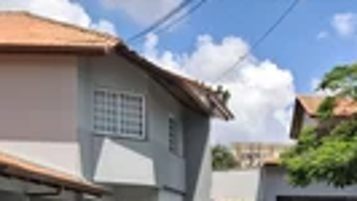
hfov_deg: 25.1
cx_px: 387
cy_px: 229
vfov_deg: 14.9
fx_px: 748
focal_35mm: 79
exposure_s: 1/2193
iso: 32
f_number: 1.8
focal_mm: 4.69
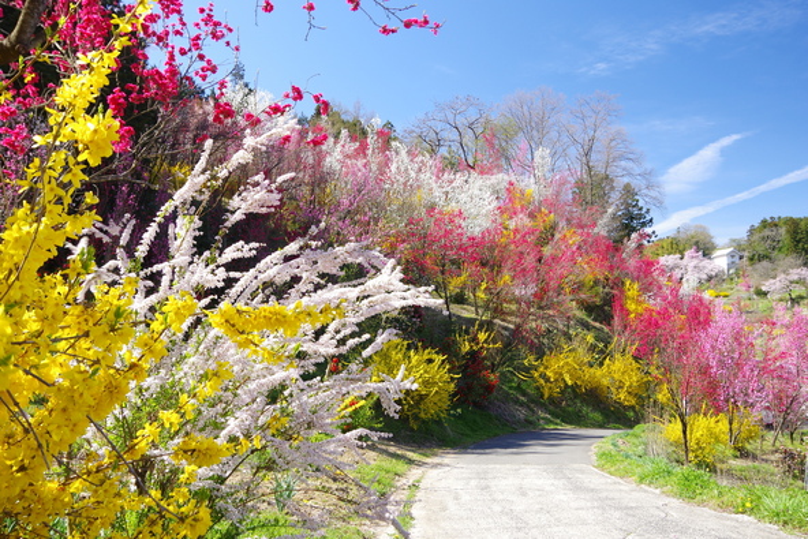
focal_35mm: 27
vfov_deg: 48.0
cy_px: 270
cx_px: 404
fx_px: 606
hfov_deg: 67.4
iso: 100
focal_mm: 18
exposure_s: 1/15
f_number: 10
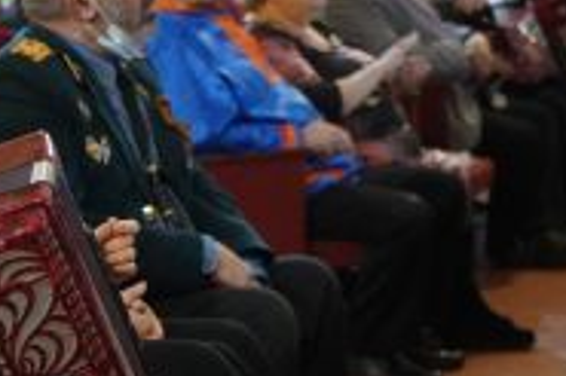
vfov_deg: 8.6
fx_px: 2498
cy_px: 278
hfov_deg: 12.8
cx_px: 6
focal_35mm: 159
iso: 10000
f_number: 5.6
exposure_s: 1/50
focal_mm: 70
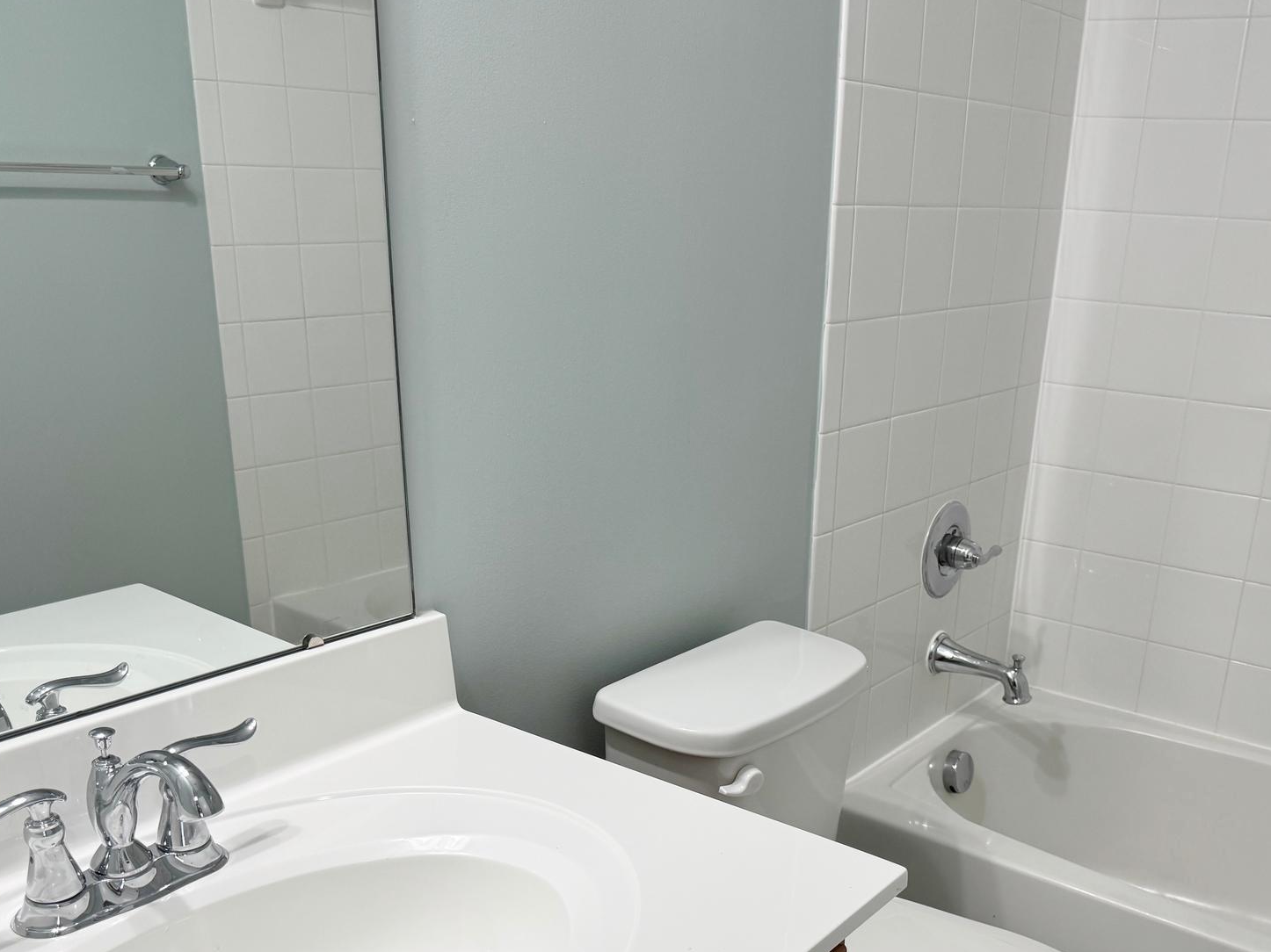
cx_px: 760
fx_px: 1248
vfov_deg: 41.0
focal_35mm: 34
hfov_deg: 53.6
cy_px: 666
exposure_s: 1/120
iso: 125
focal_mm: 6.76
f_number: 1.78
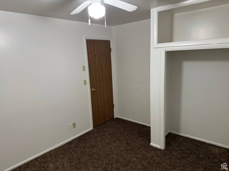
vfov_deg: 56.8
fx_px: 159
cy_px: 86
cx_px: 114
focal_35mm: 24
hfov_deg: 71.6
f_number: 1.78
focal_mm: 6.76
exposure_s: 1/60
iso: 500
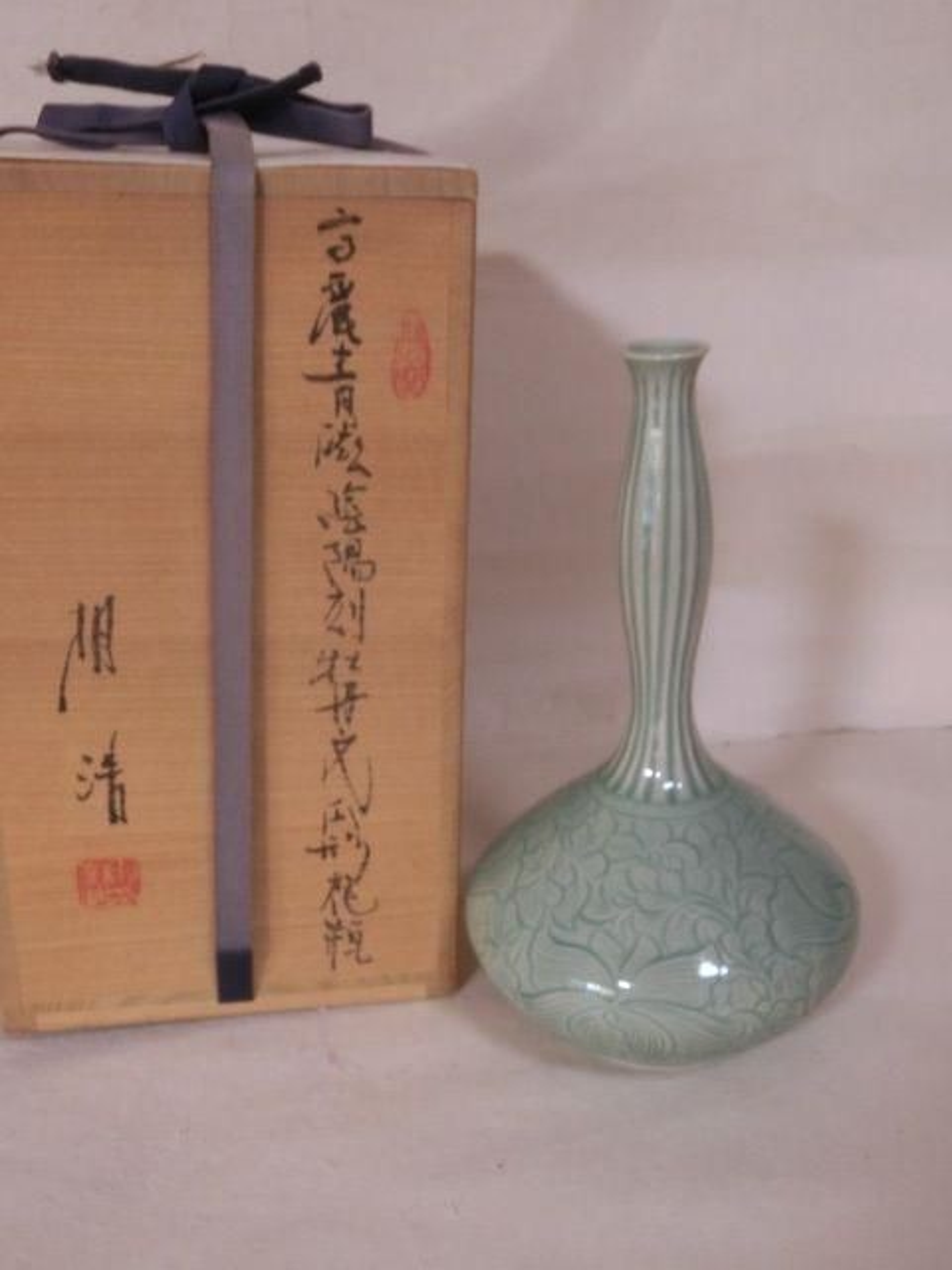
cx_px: 476
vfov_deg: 49.0
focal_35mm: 38
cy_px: 635
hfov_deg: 37.7
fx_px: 1393
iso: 400
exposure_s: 1/40
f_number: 3.9
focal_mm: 6.67
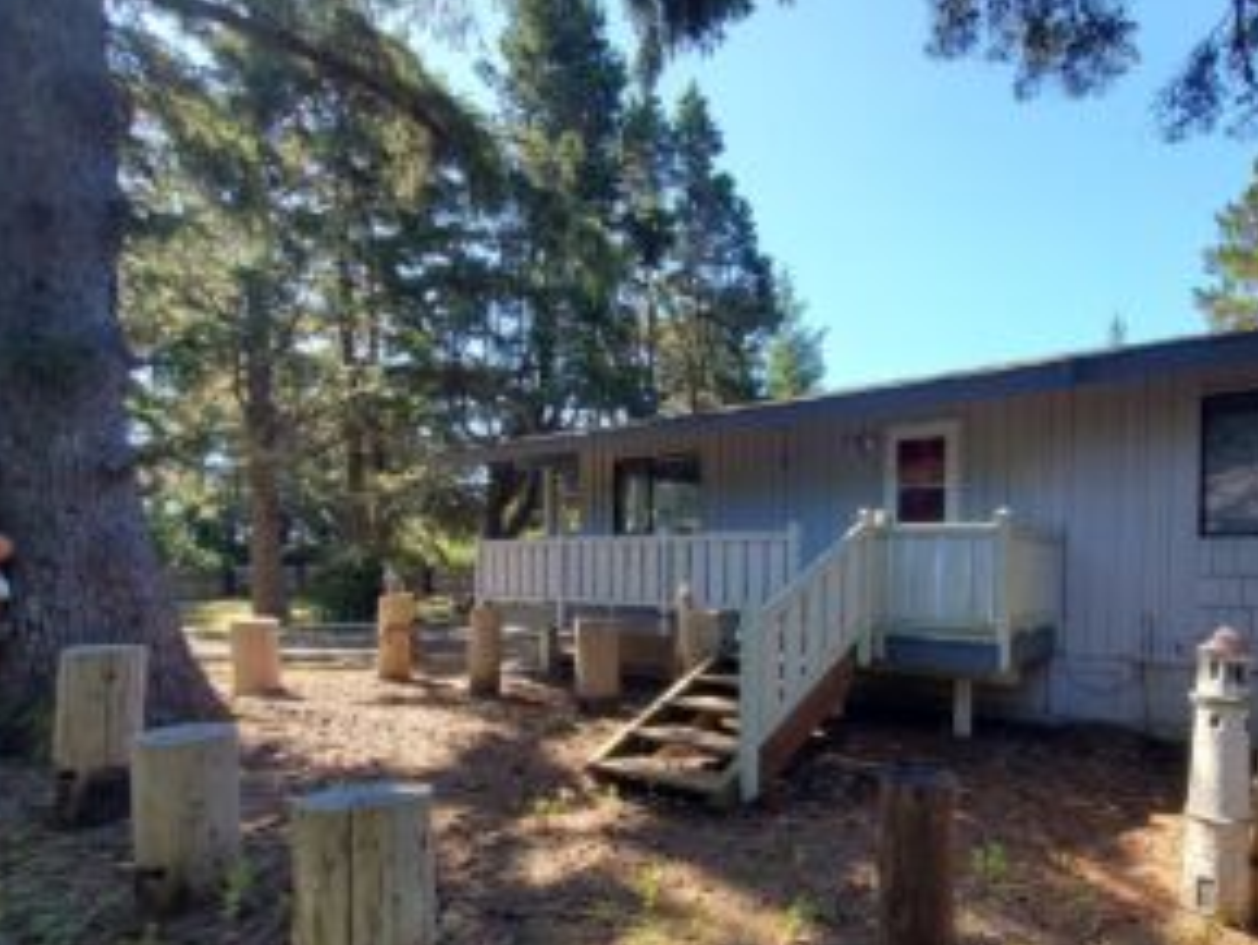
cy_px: 566
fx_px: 654
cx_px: 831
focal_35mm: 18
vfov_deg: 70.9
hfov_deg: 84.9
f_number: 2.2
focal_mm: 1.8
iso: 50
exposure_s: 1/267
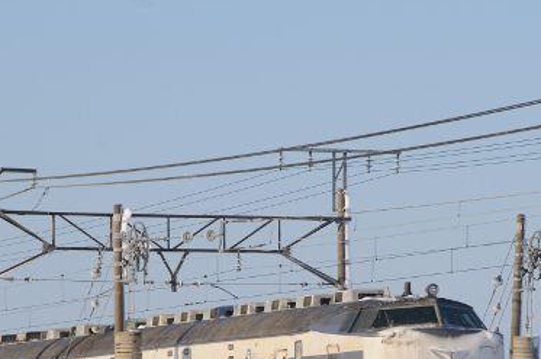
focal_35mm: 335
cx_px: 345
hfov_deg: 6.2
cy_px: 289
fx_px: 5024
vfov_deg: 4.1
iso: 200
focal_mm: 130
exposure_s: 1/500
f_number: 9
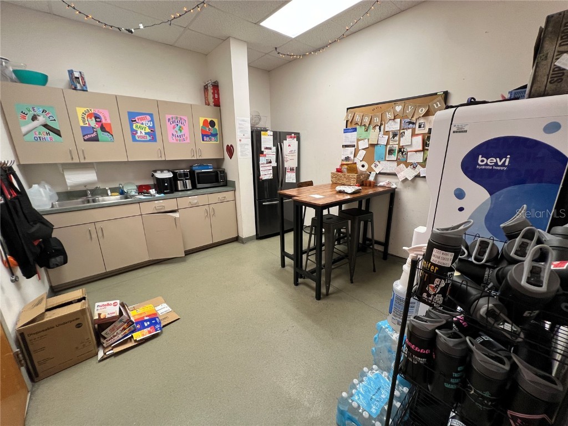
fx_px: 213
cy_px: 213
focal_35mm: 13
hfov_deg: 106.2
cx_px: 284
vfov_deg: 89.9
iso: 160
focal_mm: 1.57
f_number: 1.8
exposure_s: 1/60
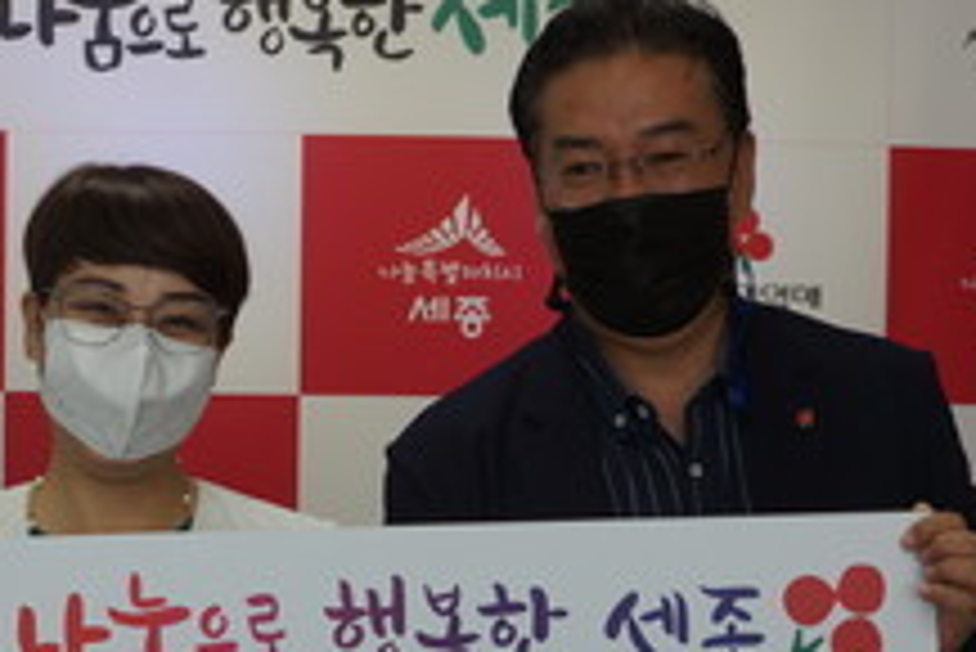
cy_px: 531
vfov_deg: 16.4
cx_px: 409
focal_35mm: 83
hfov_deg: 24.4
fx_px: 2252
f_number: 4
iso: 200
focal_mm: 20
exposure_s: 1/60
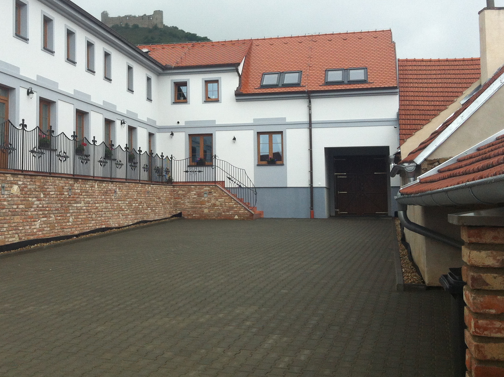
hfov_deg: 37.2
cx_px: 171
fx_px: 741
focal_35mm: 51
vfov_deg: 28.4
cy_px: 145
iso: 80
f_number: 2.8
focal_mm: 3.85
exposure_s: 1/361
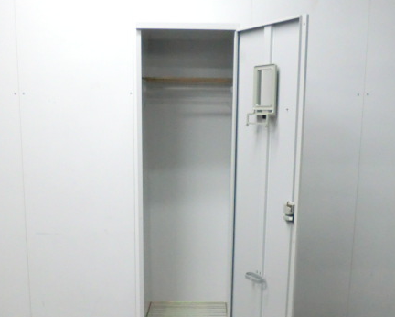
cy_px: 206
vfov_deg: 37.9
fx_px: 456
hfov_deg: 46.8
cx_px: 207
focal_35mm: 39
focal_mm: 4.9
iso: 500
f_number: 3.2
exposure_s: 1/60
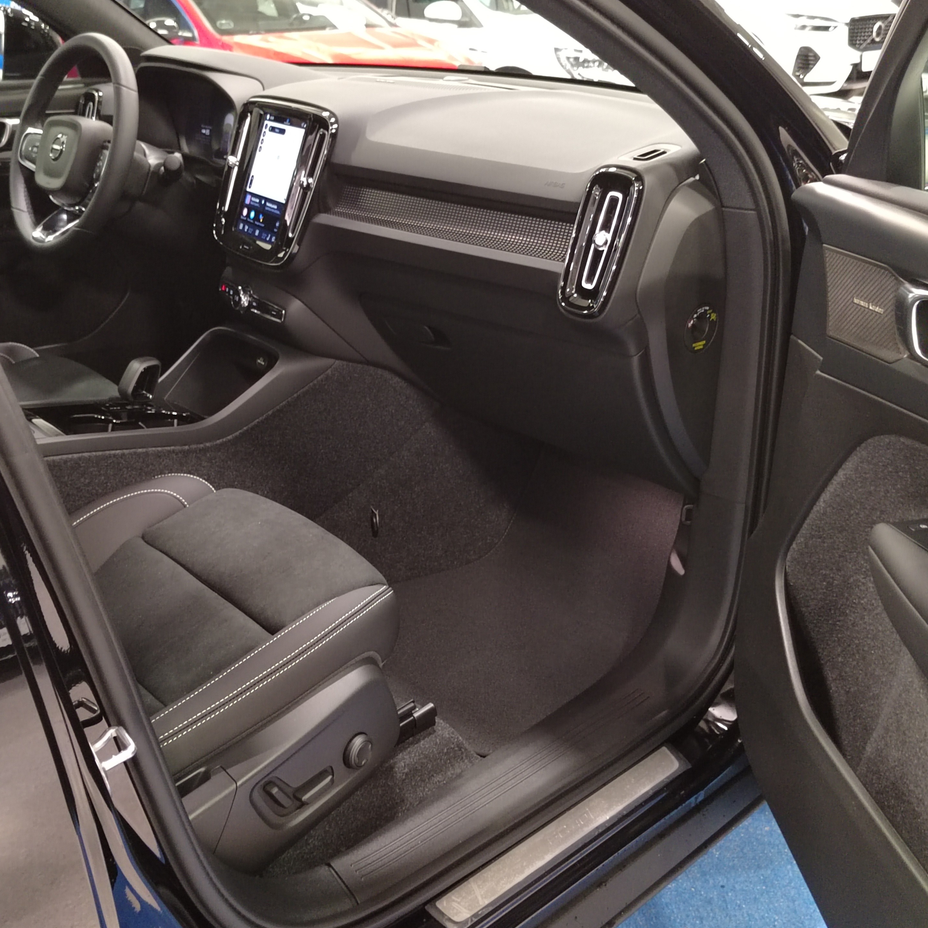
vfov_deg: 46.0
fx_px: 1092
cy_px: 463
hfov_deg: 46.0
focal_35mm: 36
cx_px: 425
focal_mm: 5.52
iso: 4680
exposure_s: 1/50
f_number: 1.9
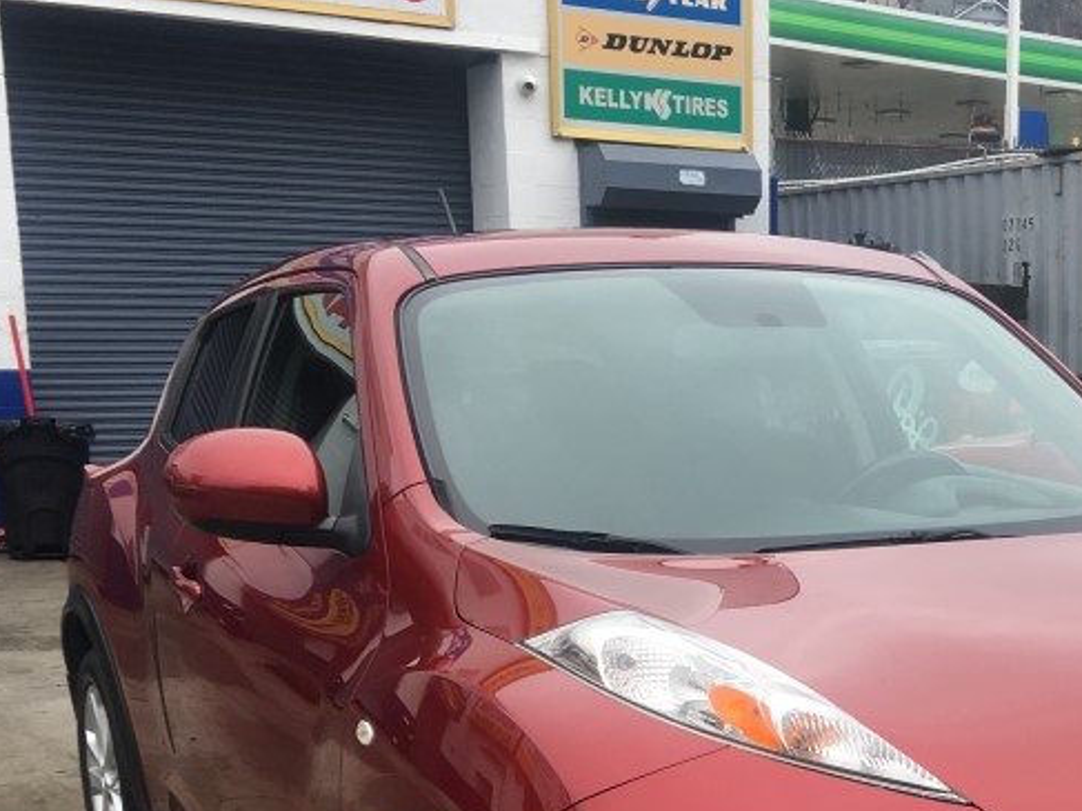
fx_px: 1906
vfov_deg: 23.1
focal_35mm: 61
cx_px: 842
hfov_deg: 31.0
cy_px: 798
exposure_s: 1/223
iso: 25
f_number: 2.2
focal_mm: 4.15
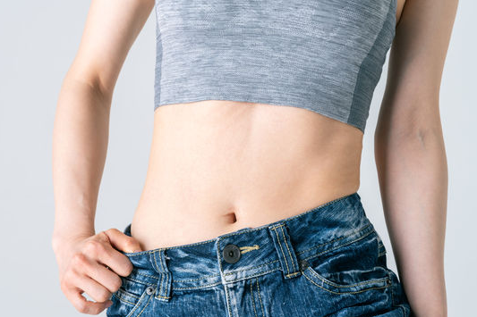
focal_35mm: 102
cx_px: 204
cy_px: 162
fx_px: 1351
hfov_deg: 20.0
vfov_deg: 13.4
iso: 100
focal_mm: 85
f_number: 8
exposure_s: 1/125
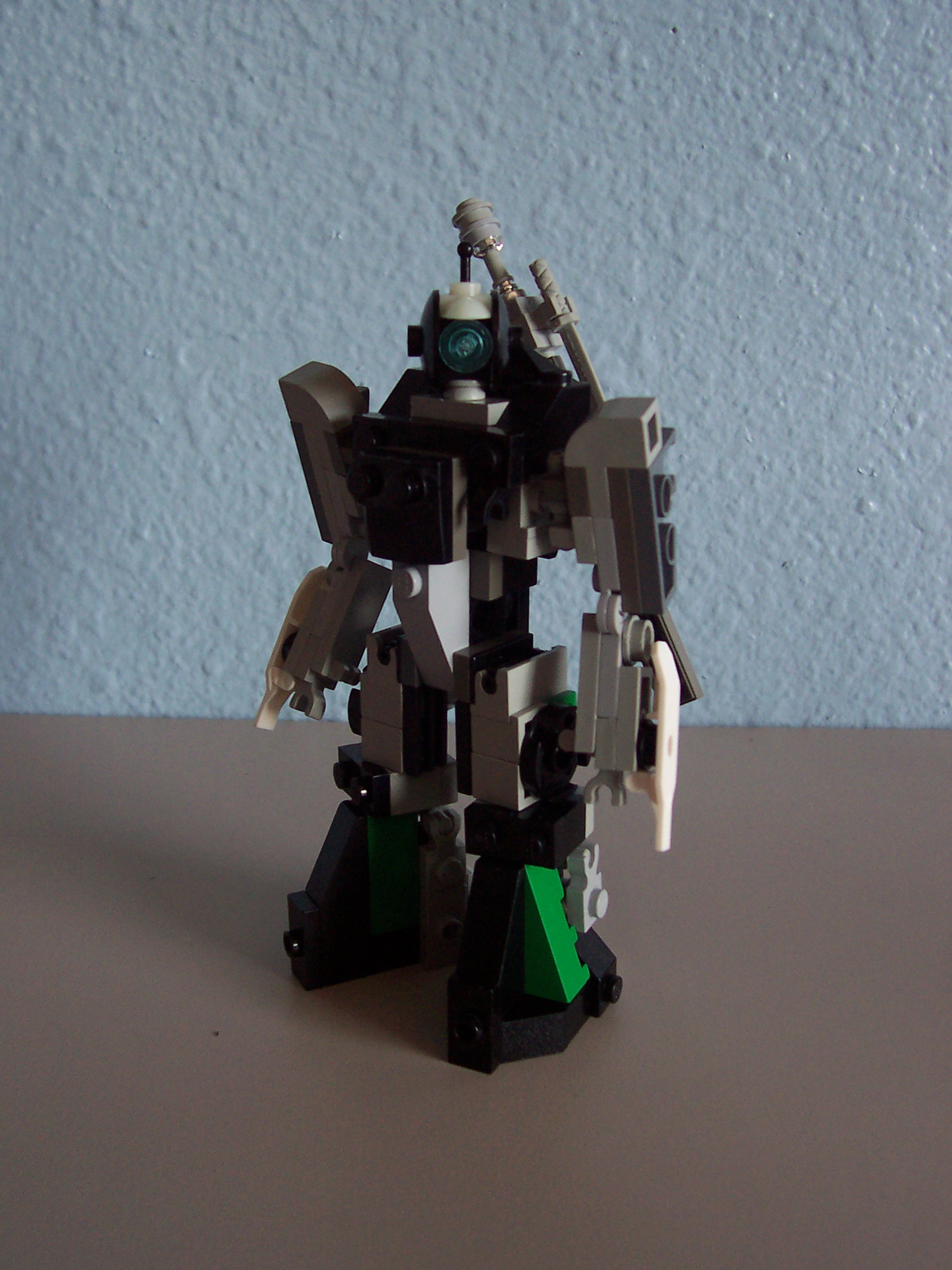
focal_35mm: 37
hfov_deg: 38.7
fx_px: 1357
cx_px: 476
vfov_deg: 50.1
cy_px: 635
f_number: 2.8
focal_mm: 5.6
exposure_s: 1/30
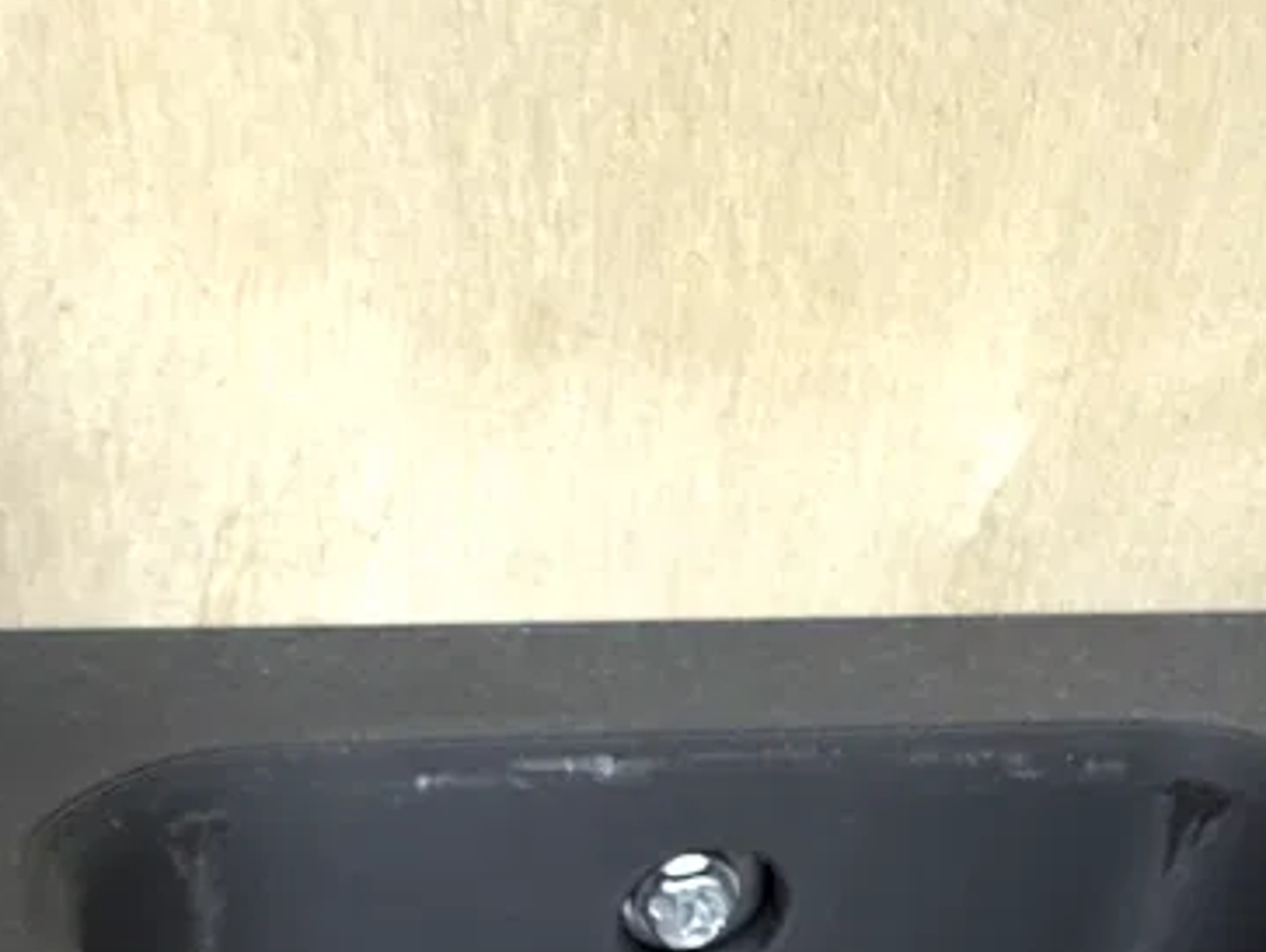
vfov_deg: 24.7
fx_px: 2013
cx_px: 759
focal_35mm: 55
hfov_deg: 34.8
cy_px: 1062
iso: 250
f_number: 2.2
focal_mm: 2.22
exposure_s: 1/60
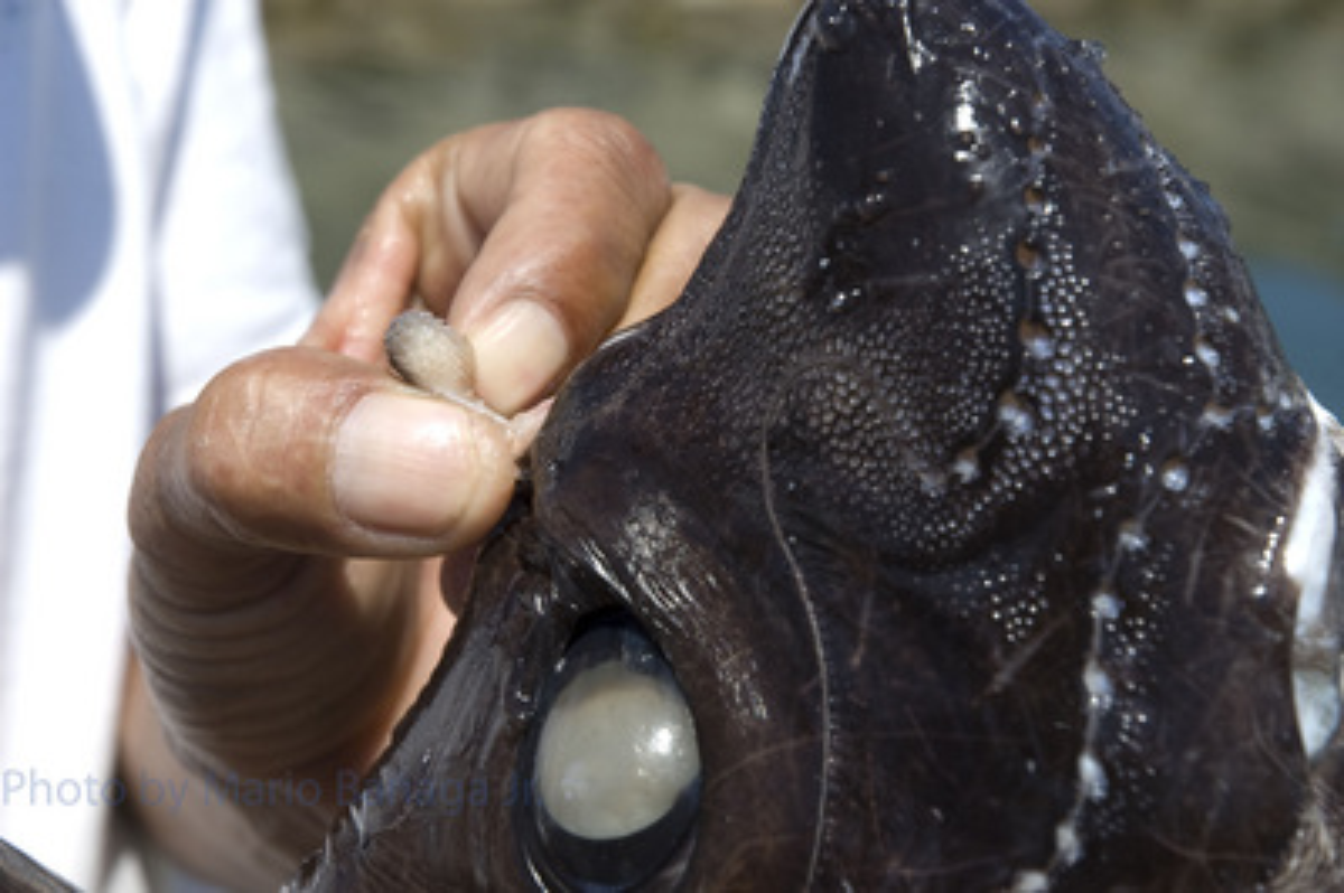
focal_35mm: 84
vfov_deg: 16.2
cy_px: 446
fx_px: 3133
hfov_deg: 24.2
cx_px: 672
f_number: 8
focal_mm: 56
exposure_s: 1/400
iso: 200
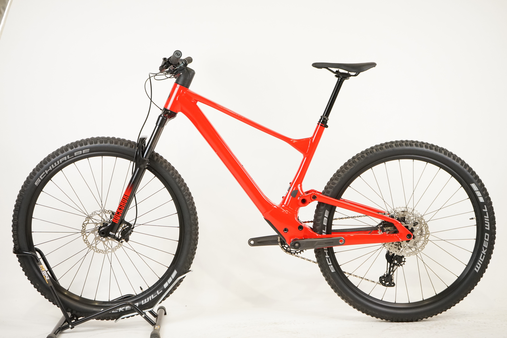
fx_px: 803
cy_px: 169
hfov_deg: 35.1
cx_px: 254
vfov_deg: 23.8
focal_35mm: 57
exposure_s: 1/200
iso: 2500
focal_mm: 57
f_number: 5.6
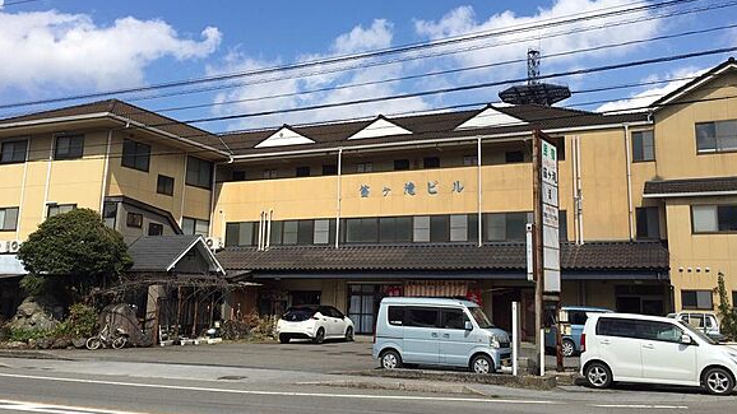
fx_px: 684
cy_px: 161
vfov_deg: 33.6
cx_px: 383
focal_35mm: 35
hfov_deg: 56.6
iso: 32
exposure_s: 1/2326
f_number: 2.2
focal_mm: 4.15
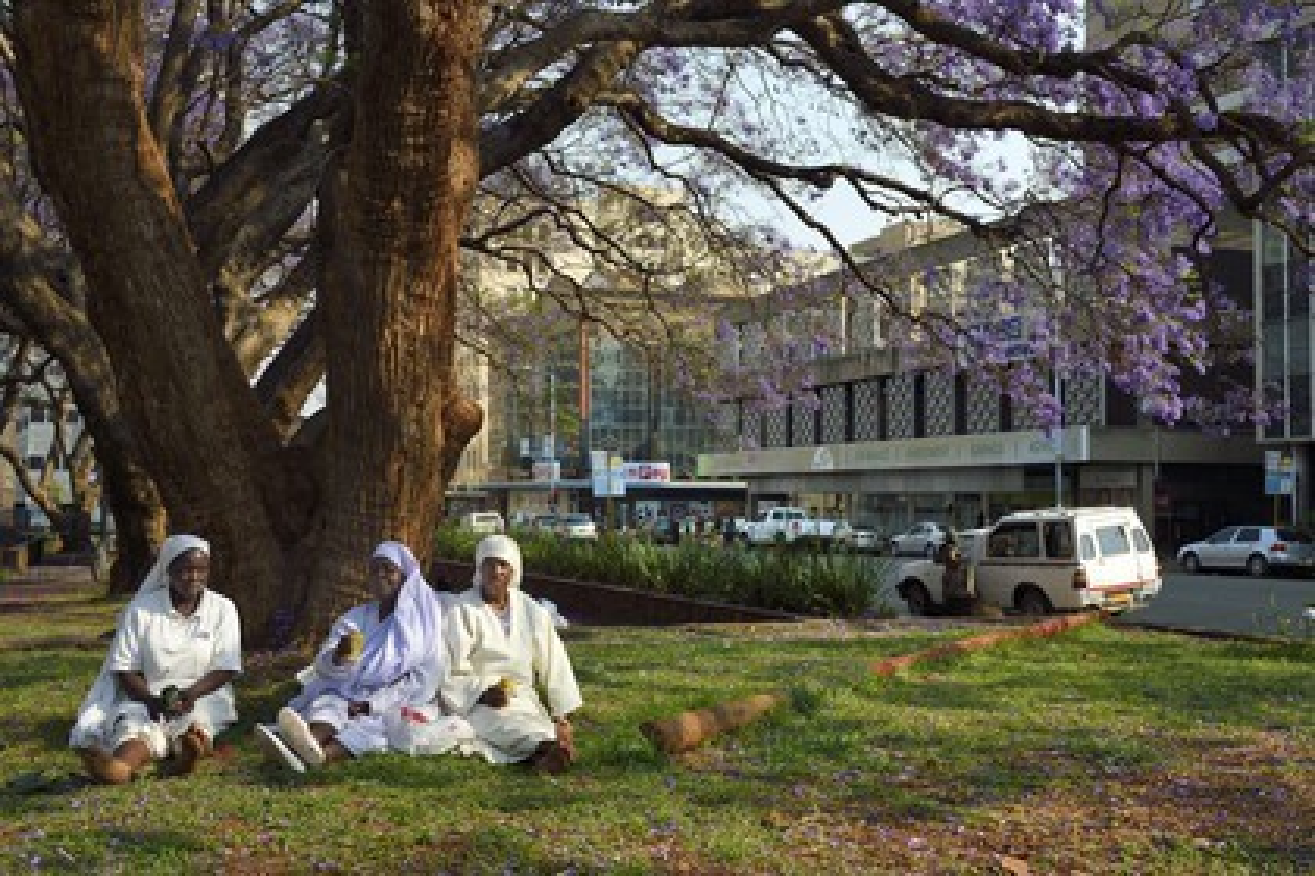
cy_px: 438
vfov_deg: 33.4
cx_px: 658
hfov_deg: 48.5
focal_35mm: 40
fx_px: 1461
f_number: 9
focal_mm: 40
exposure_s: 1/250
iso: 200
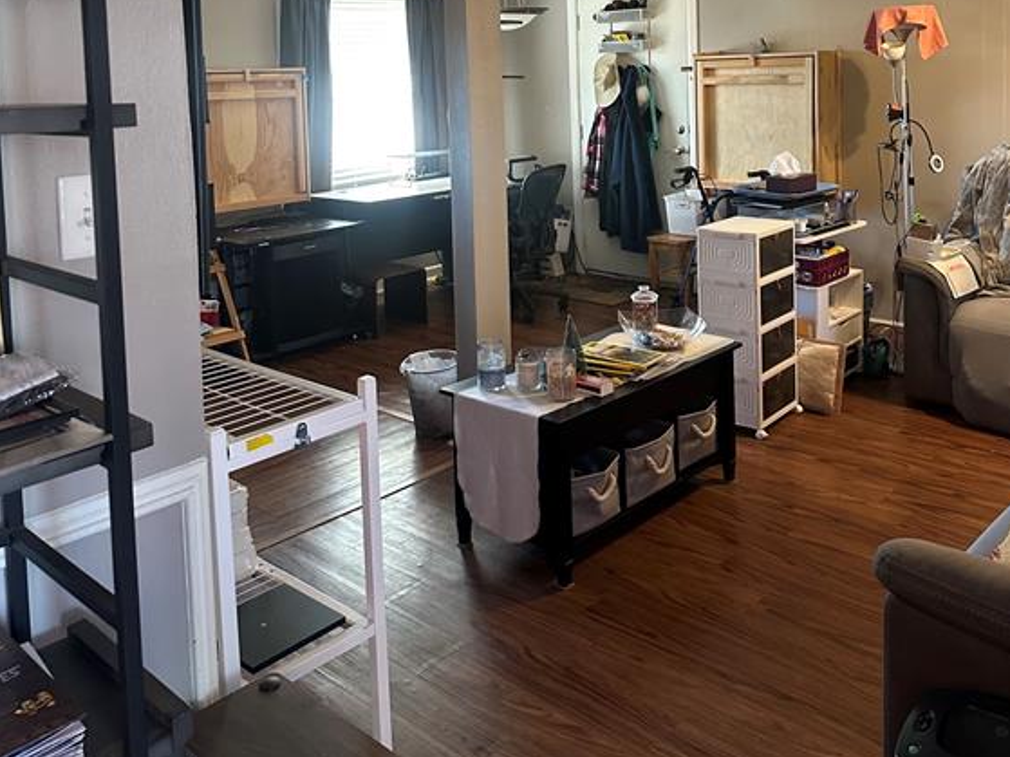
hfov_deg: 55.4
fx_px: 963
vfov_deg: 40.8
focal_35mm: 33
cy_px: 132
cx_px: 517
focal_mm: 6.86
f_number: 1.78
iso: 400
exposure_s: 1/60
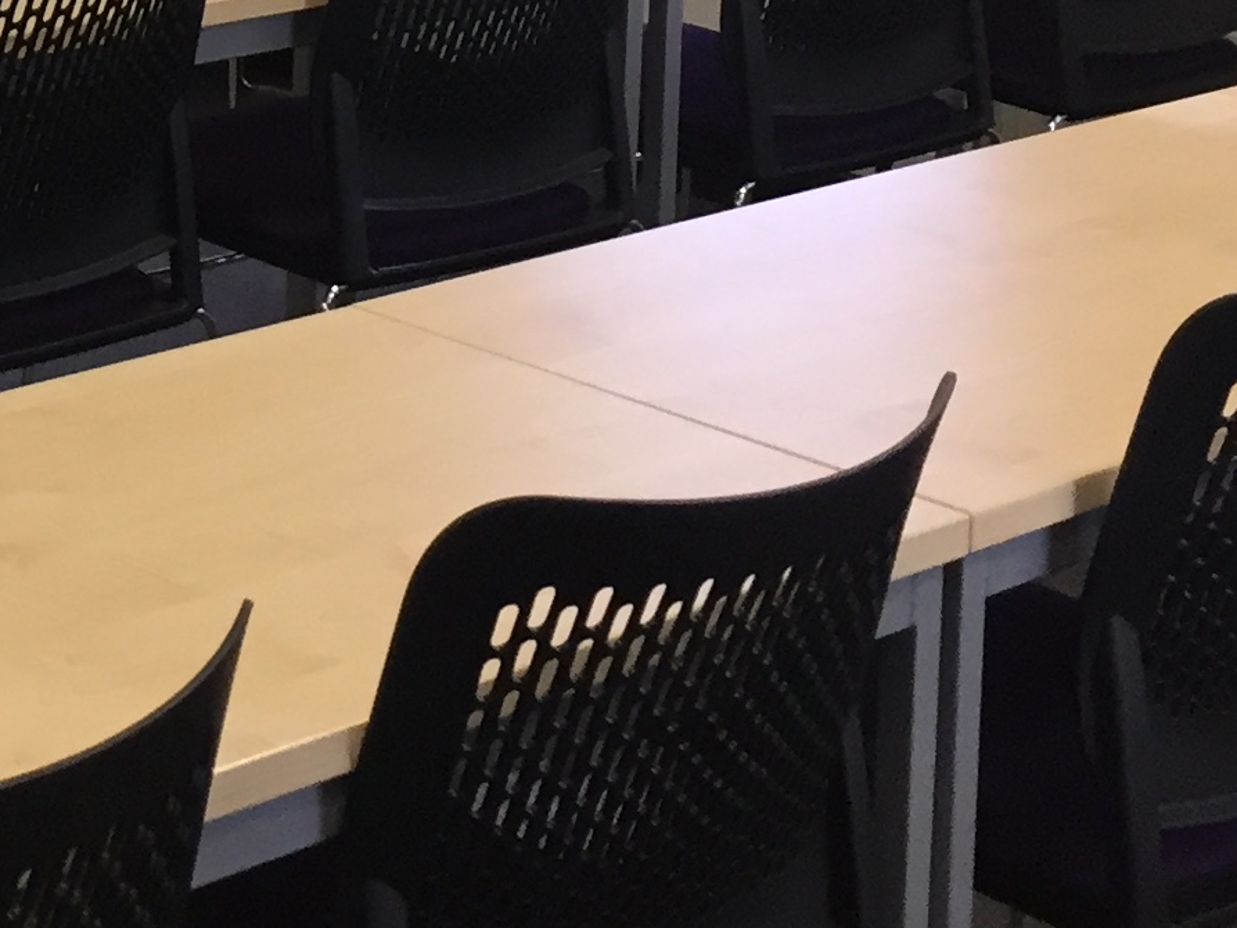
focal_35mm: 106
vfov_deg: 13.1
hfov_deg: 17.6
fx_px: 3788
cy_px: -494
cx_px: -285
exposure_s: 1/33
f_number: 2.2
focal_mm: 4.15
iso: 50
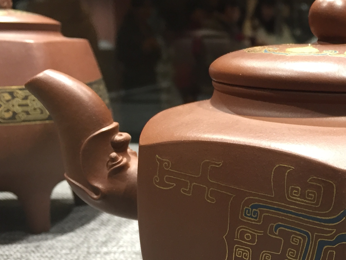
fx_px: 620
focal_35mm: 62
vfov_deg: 23.2
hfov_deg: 29.2
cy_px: 224
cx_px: 343
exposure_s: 1/33
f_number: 2.2
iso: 125
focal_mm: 4.15
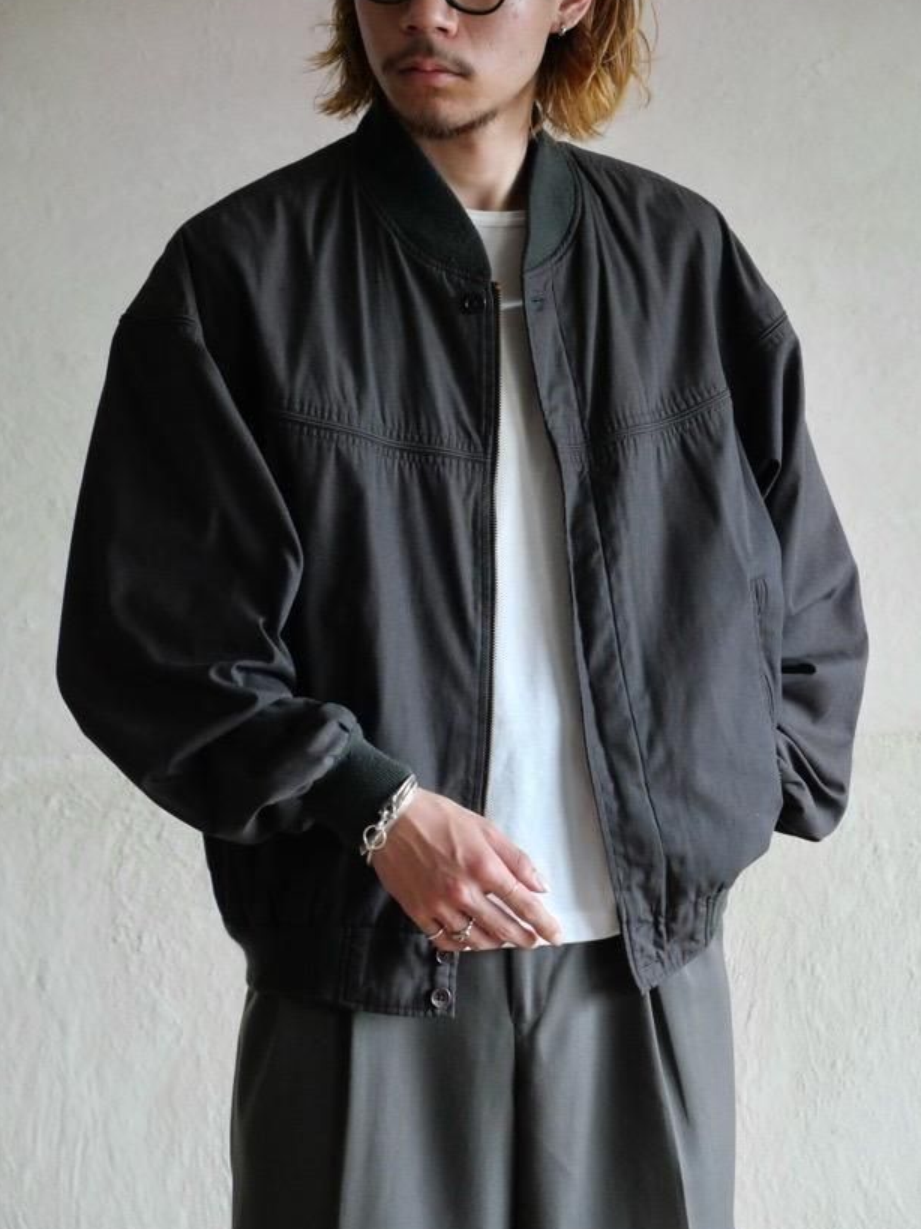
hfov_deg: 11.9
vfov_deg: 15.8
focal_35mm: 125
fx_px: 4436
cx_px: 471
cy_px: 619
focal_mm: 60
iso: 3200
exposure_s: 1/50
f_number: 4
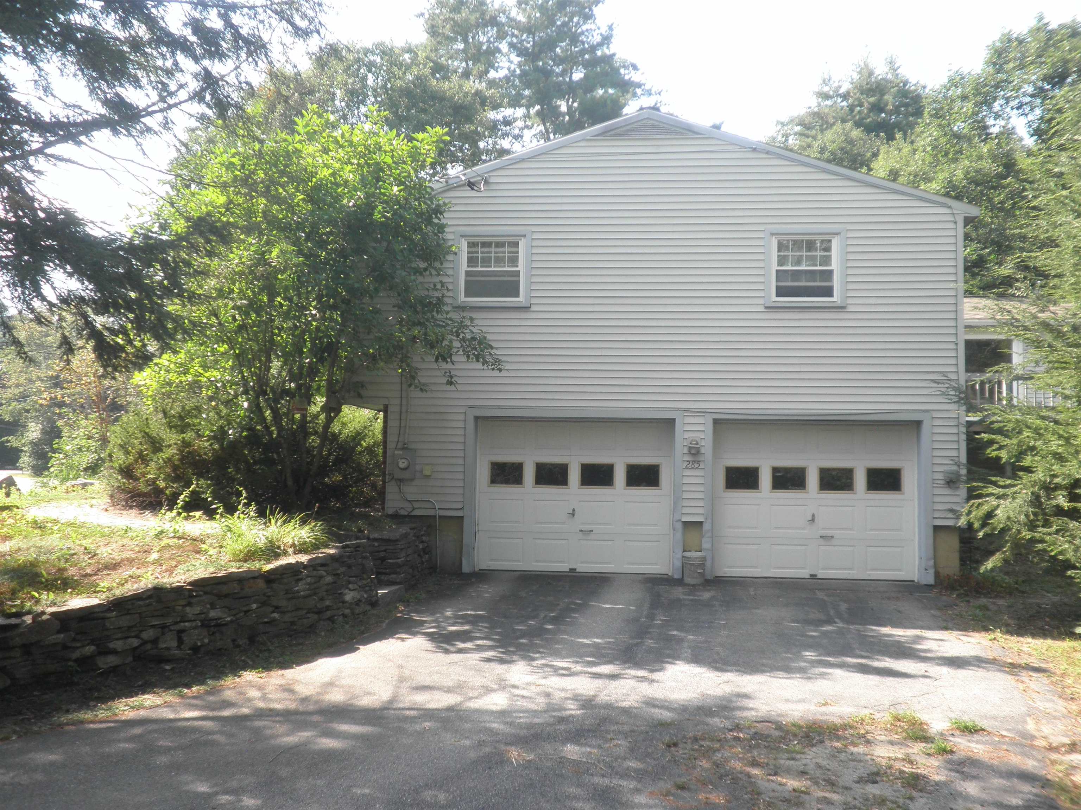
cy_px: 405
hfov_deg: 58.4
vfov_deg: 45.4
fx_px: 968
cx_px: 540
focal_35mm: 31
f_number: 2.8
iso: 64
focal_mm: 5.5
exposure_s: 1/160
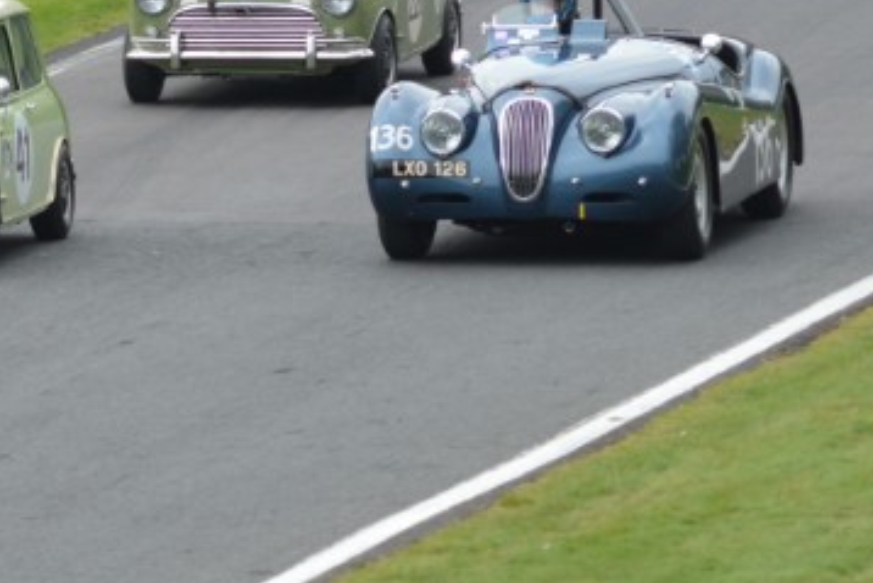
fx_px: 9606
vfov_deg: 3.5
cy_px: 26
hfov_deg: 5.2
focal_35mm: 396
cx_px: 288
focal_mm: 135
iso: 400
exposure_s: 1/320
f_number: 9
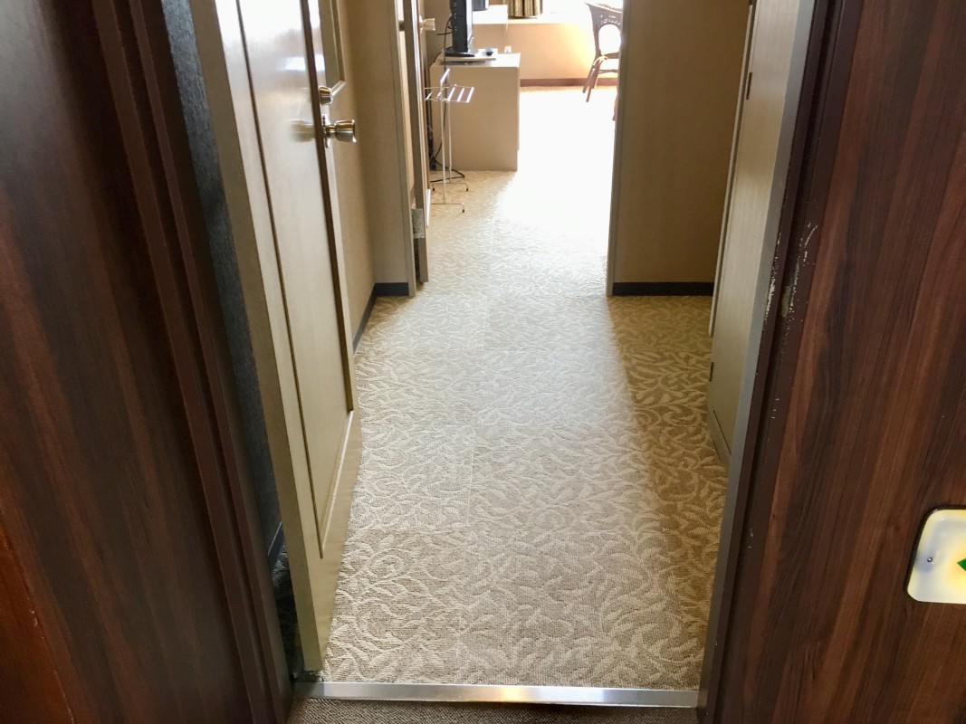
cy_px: 362
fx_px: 809
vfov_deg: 48.2
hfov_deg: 61.7
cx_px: 483
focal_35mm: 29
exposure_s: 1/30
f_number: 2.2
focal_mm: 4.15
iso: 100
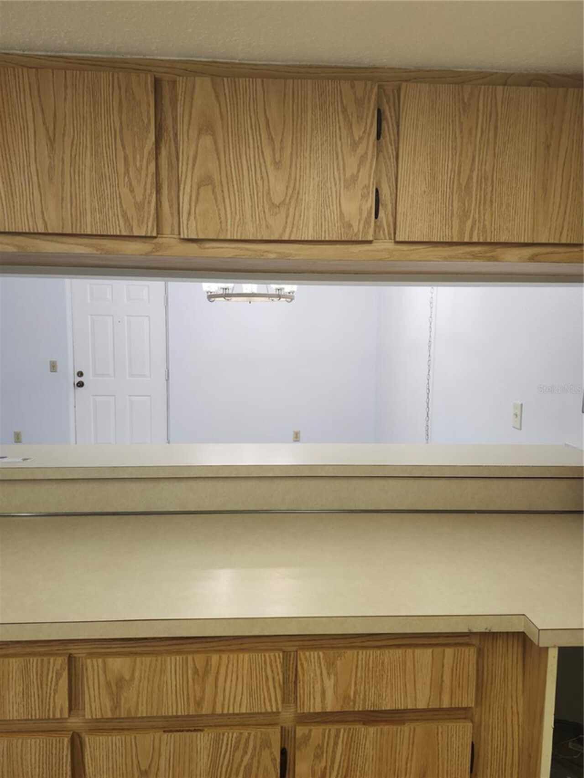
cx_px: 292
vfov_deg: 73.9
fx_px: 517
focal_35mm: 23
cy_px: 389
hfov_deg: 58.9
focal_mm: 5.54
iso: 125
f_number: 1.8
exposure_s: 1/60
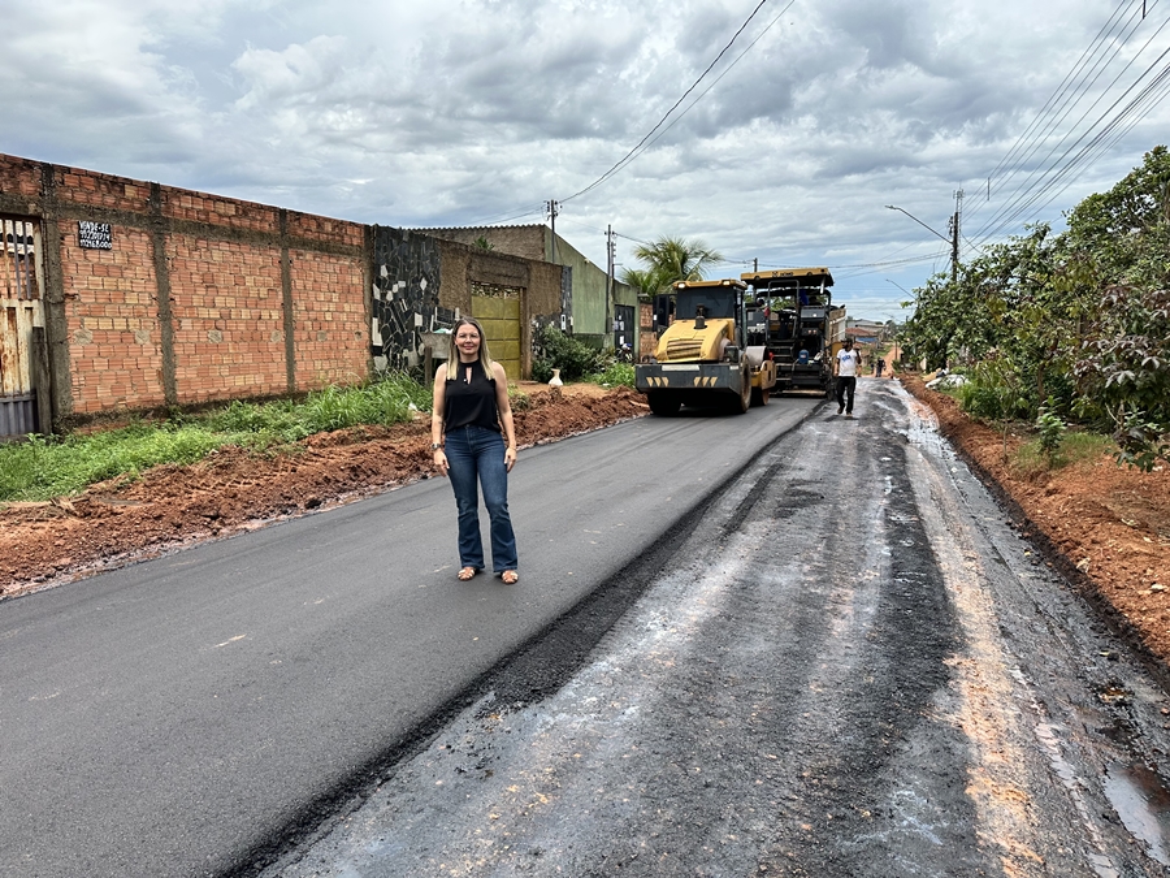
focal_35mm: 24
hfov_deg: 71.6
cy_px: 439
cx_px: 585
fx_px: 811
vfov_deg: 56.8
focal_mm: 6.86
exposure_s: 1/4184
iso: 80
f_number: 1.78
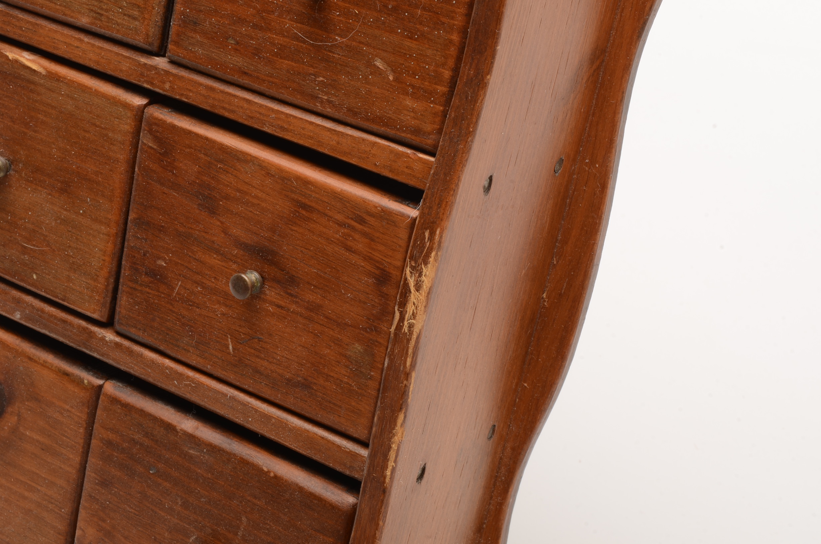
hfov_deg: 24.7
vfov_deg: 16.5
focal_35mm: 82
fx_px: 1878
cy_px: 272
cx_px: 410
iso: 100
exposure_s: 1/160
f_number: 25
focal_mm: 55
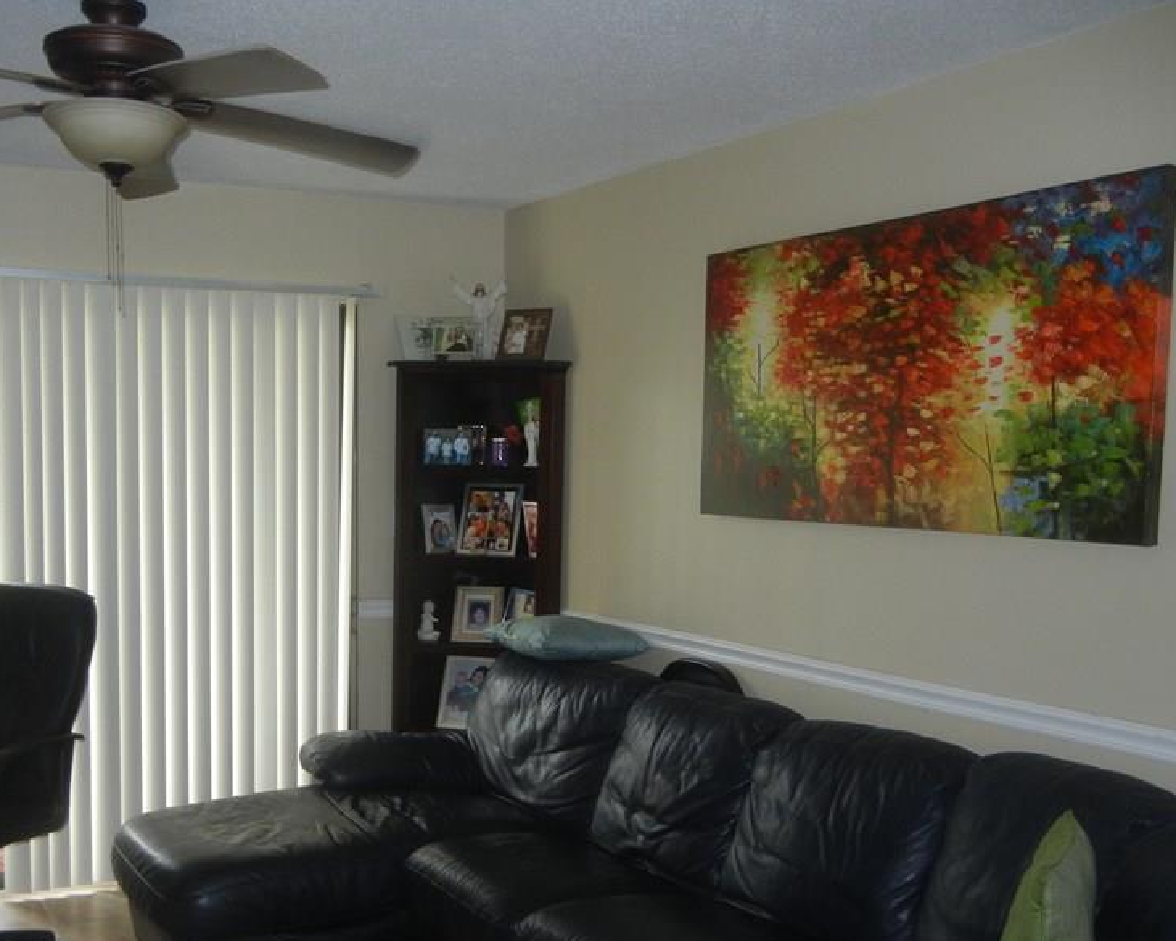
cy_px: 589
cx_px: 457
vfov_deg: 36.3
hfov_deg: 44.5
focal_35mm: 41
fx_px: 1427
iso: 226
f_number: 3.5
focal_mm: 5.4
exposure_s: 1/30
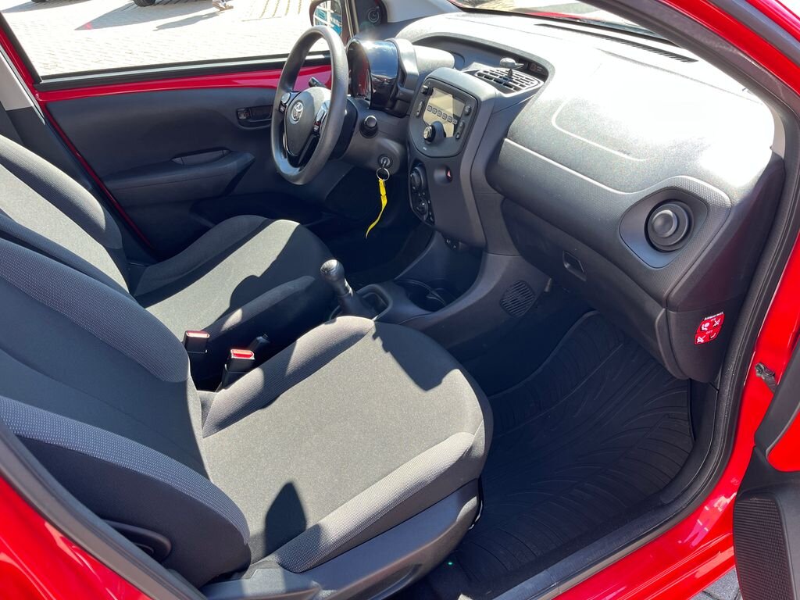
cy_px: 300
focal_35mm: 26
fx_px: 601
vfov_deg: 53.1
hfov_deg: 67.3
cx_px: 400
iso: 40
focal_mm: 5.1
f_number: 1.6
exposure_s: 1/154
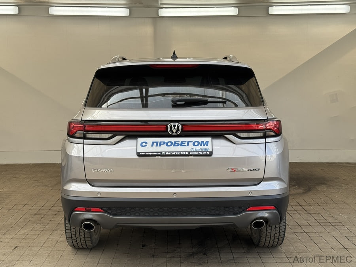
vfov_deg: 30.3
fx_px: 494
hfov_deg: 39.7
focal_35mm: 48
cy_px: 134
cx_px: 178
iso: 64
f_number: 1.78
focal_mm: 6.76
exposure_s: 1/568
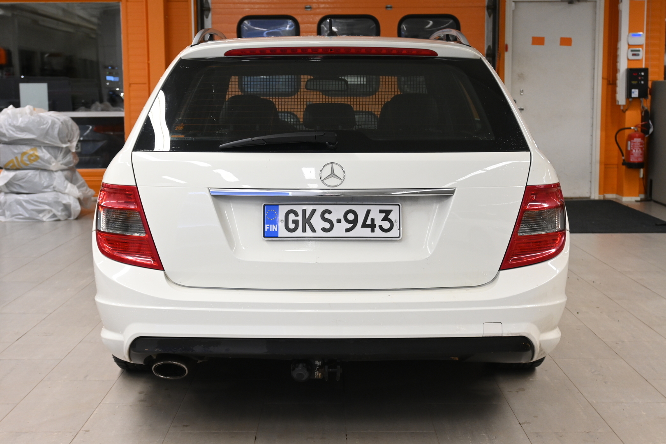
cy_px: 222
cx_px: 333
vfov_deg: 27.7
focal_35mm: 49
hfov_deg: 40.5
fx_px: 902
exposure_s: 1/50
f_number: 5
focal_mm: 32.5
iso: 800
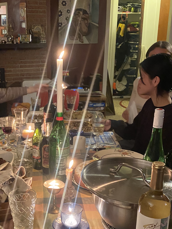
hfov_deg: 30.5
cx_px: 48
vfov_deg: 40.3
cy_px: 133
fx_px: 311
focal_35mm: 47
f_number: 1.8
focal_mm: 4.25
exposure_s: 1/30
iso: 800
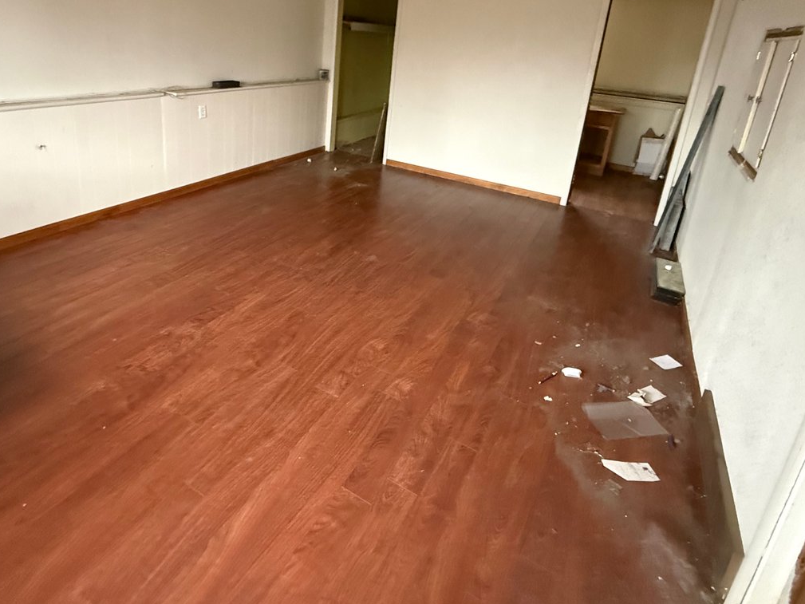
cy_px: 172
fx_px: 488
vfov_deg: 60.9
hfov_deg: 78.8
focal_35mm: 21
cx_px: 364
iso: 1600
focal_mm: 2.22
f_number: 2.2
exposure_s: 1/58
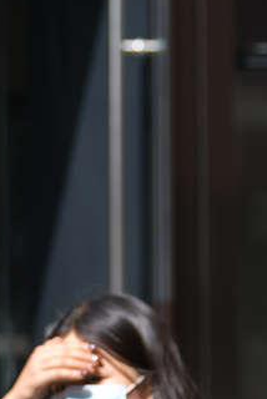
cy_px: 709
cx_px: -237
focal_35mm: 562
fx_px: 6238
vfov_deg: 3.6
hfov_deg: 2.4
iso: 160
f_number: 3.5
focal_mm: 100
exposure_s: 1/1600
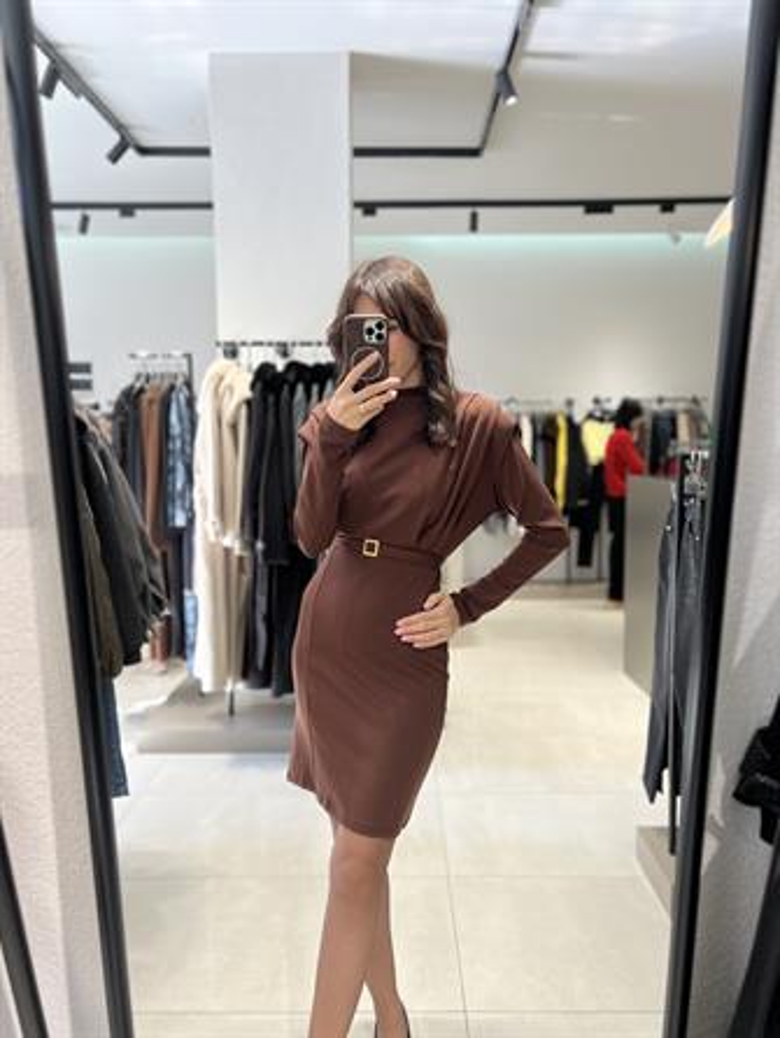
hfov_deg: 53.1
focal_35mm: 26
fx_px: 780
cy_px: 519
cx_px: 390
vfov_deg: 67.3
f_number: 1.5
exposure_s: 1/108
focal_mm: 5.7
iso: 32
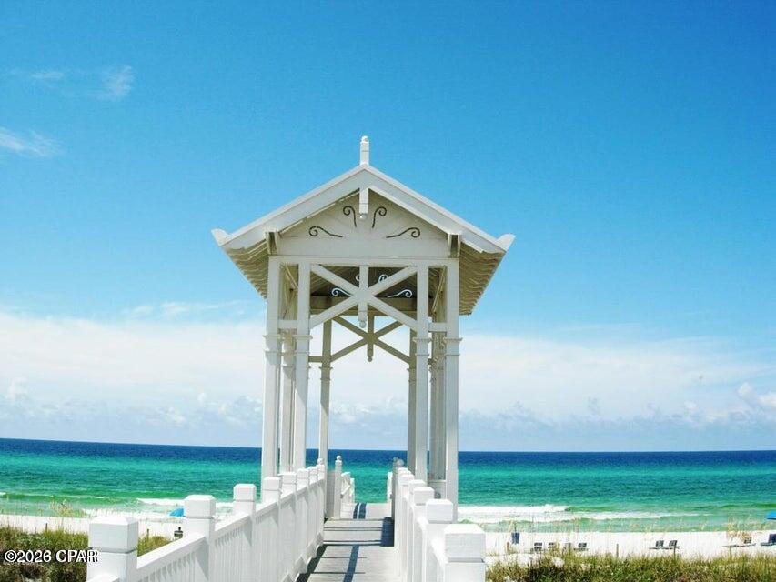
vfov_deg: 37.7
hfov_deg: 49.0
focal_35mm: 38
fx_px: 852
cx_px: 388
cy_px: 291
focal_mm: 7.8
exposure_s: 1/861
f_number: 4.8
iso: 64
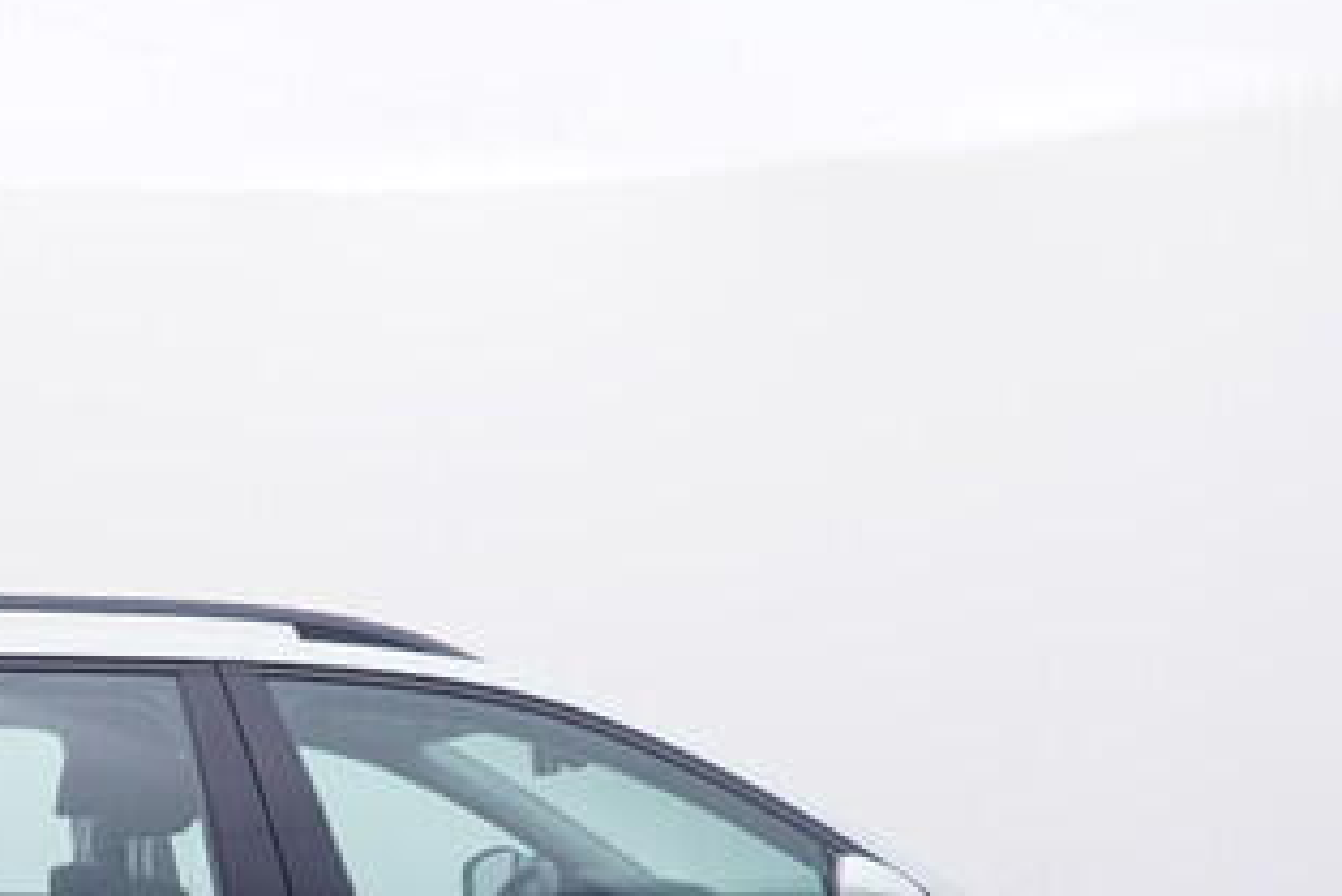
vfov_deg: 17.5
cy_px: 1128
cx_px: 107
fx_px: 2746
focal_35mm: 74
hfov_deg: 26.4
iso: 200
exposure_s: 1/80
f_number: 5
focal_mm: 15
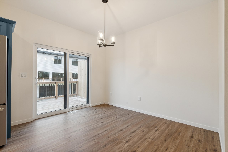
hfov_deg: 96.7
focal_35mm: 16
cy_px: 76
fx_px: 101
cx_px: 114
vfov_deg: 73.7
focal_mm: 16
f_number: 10
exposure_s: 1/20
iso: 640
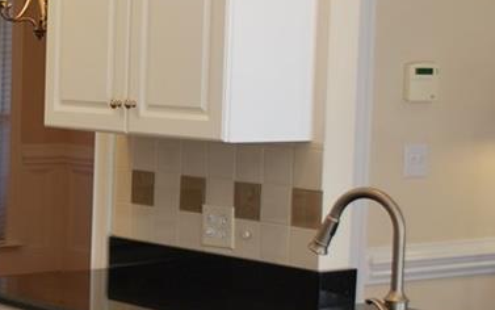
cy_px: 160
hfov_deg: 18.1
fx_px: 1458
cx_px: -135
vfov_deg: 12.1
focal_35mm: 108
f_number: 4.2
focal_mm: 26
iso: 200
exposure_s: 1/40
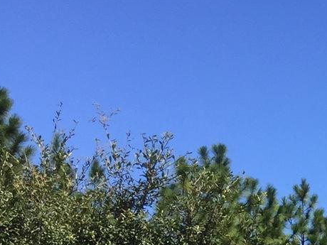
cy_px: 440
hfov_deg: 12.7
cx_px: 717
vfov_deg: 10.8
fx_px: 1219
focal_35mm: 129
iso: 32
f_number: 2.2
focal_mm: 4.15
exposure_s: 1/1199
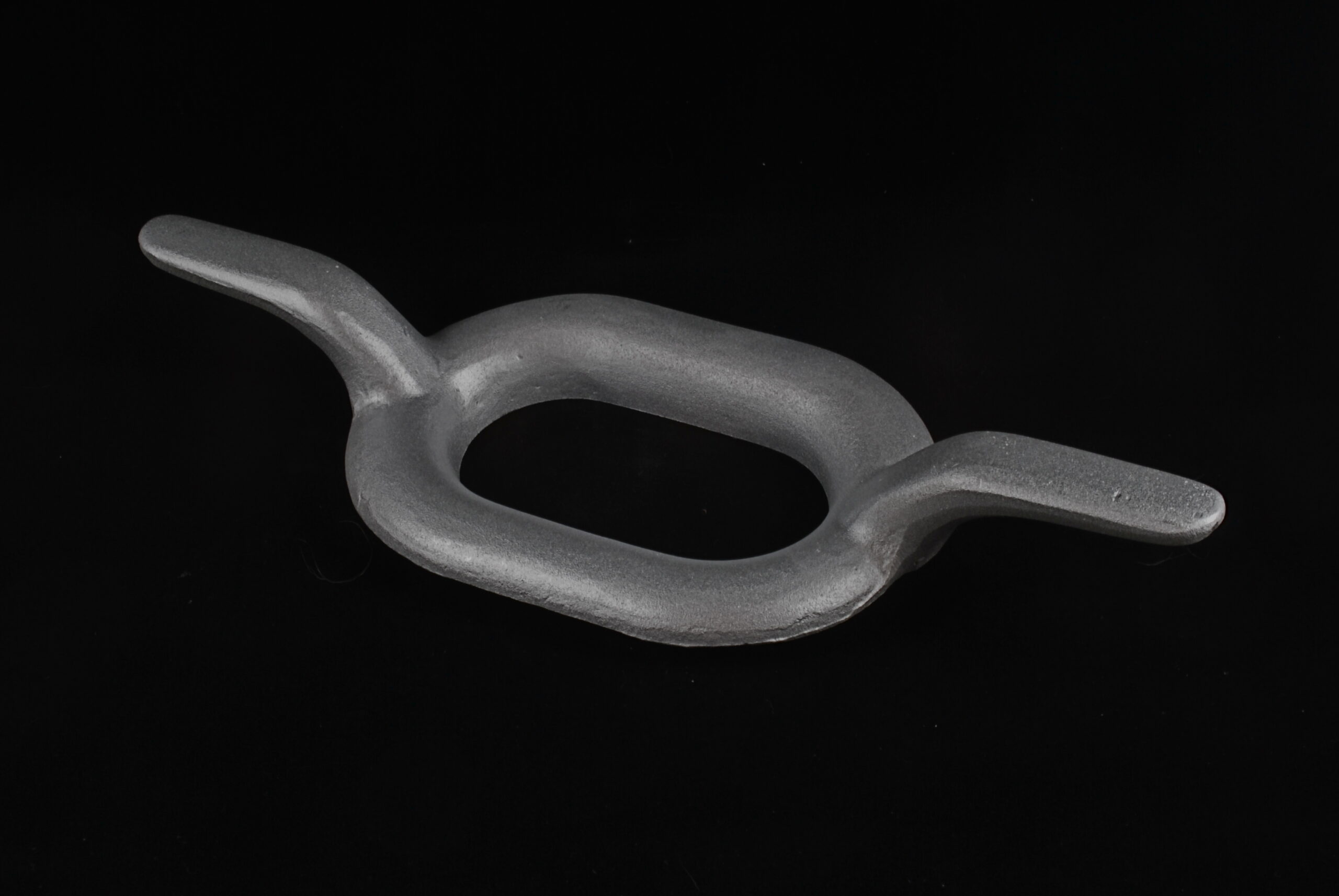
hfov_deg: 37.8
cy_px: 448
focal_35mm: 52
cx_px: 670
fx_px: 1955
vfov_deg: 25.8
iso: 100
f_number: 25
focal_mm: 35
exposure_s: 1
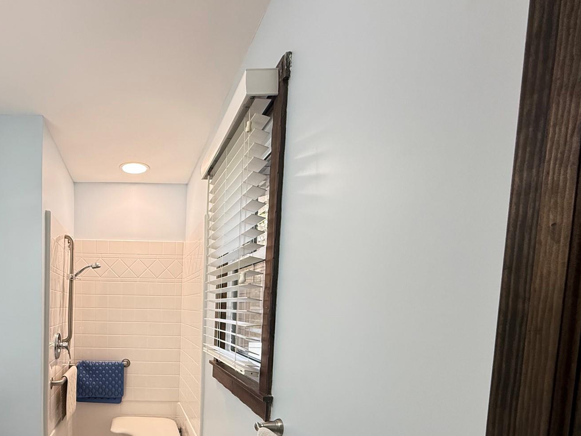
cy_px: 332
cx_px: 141
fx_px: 369
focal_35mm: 22
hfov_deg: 70.9
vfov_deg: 57.7
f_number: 2.2
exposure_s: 1/120
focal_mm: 2.22
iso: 320
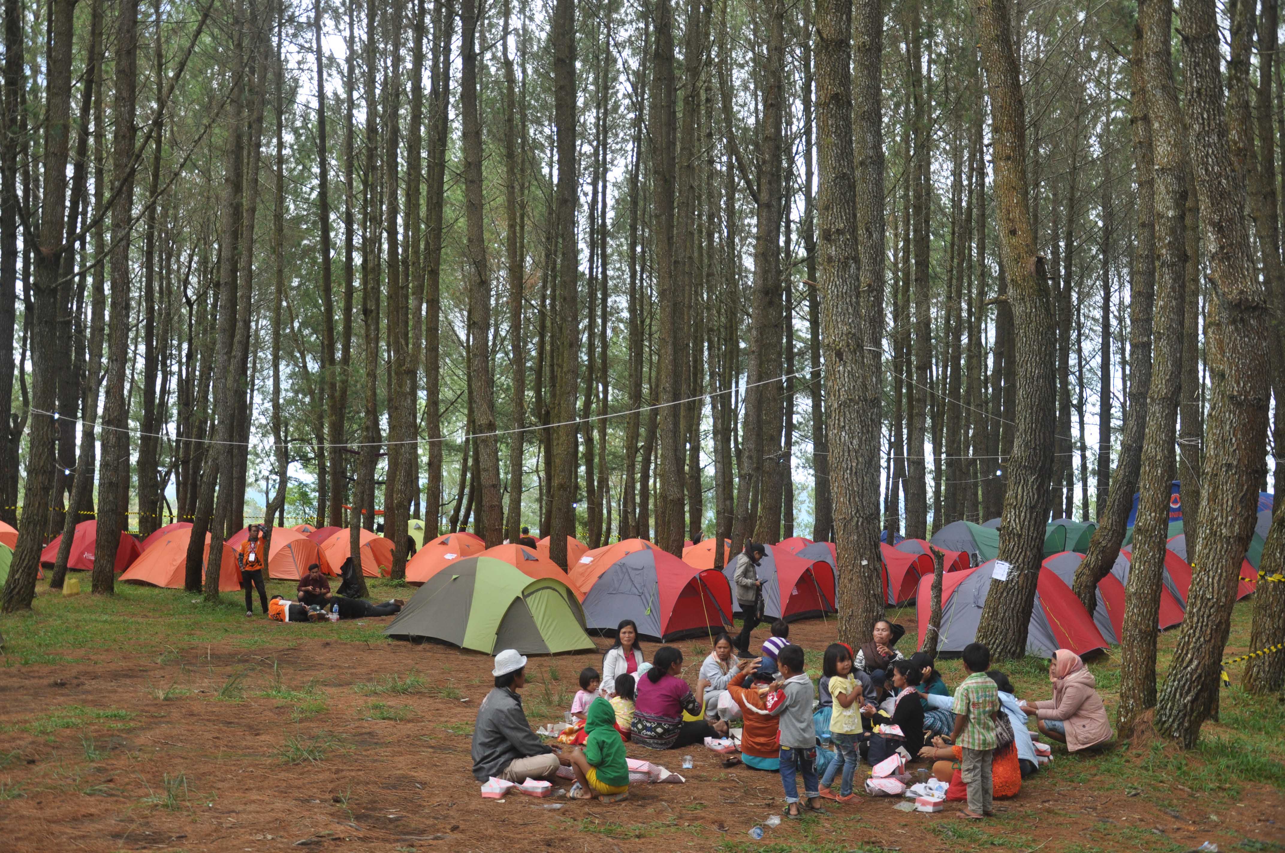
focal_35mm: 33
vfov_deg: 39.9
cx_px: 642
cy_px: 426
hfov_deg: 57.3
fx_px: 1176
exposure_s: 1/250
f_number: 3.8
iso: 200
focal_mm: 22
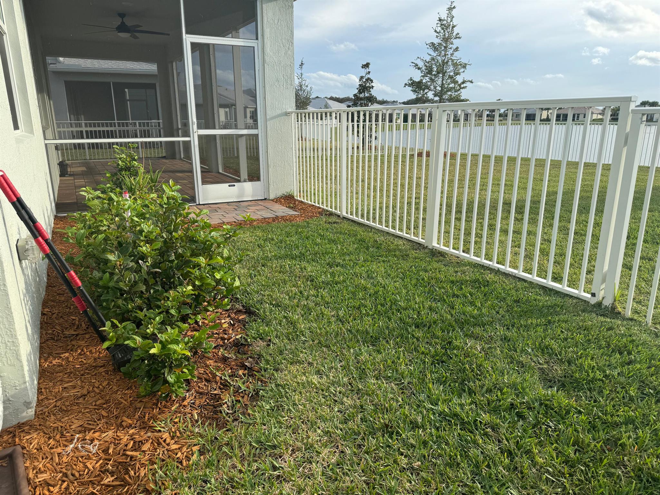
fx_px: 458
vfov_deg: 56.8
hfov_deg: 71.6
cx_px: 330
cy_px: 248
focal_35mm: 24
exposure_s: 1/2252
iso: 80
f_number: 1.78
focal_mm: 6.86
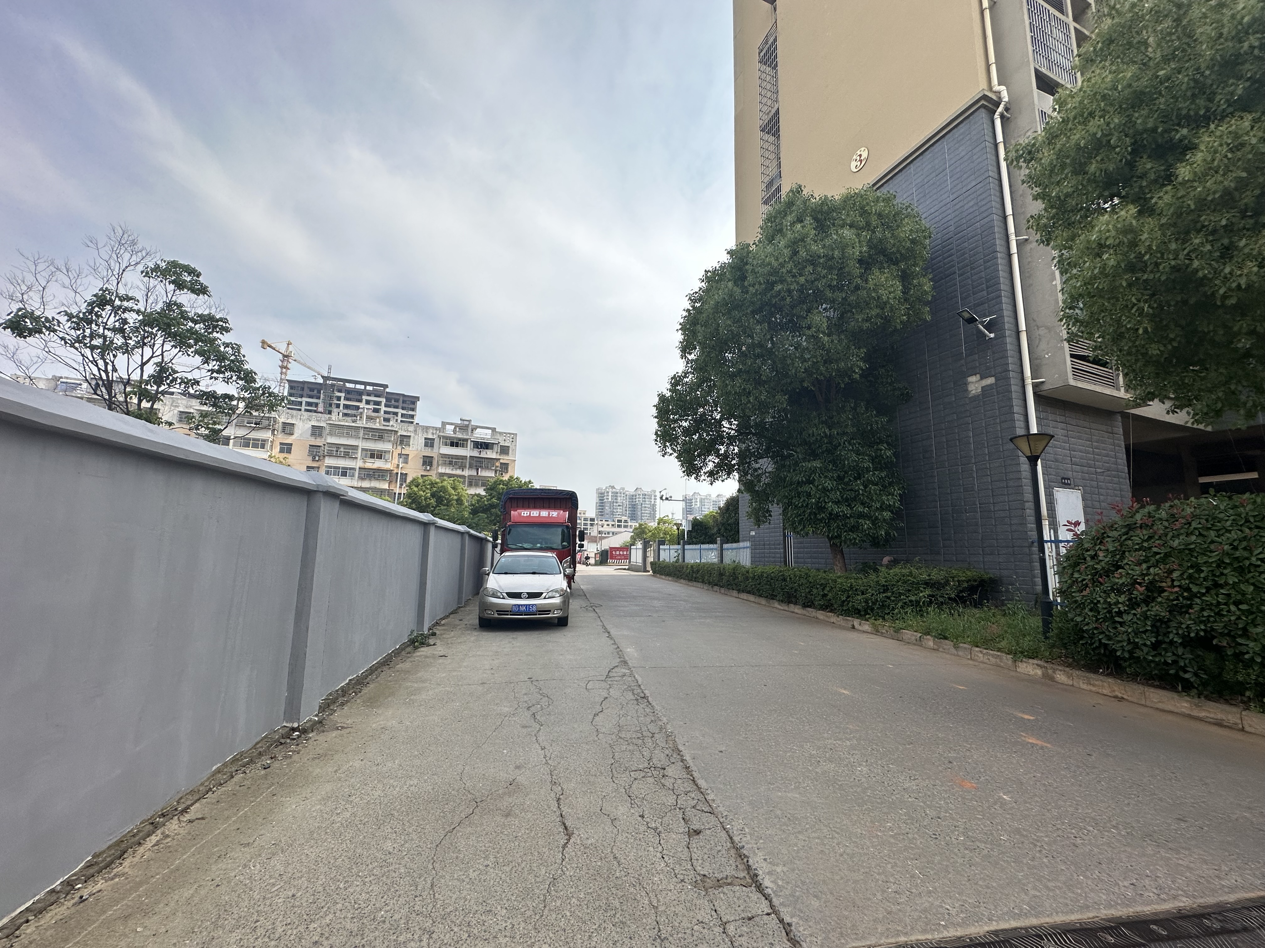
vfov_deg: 85.7
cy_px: 474
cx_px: 632
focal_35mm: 14
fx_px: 512
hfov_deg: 102.1
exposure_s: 1/2174
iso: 50
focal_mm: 2.22
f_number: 2.2
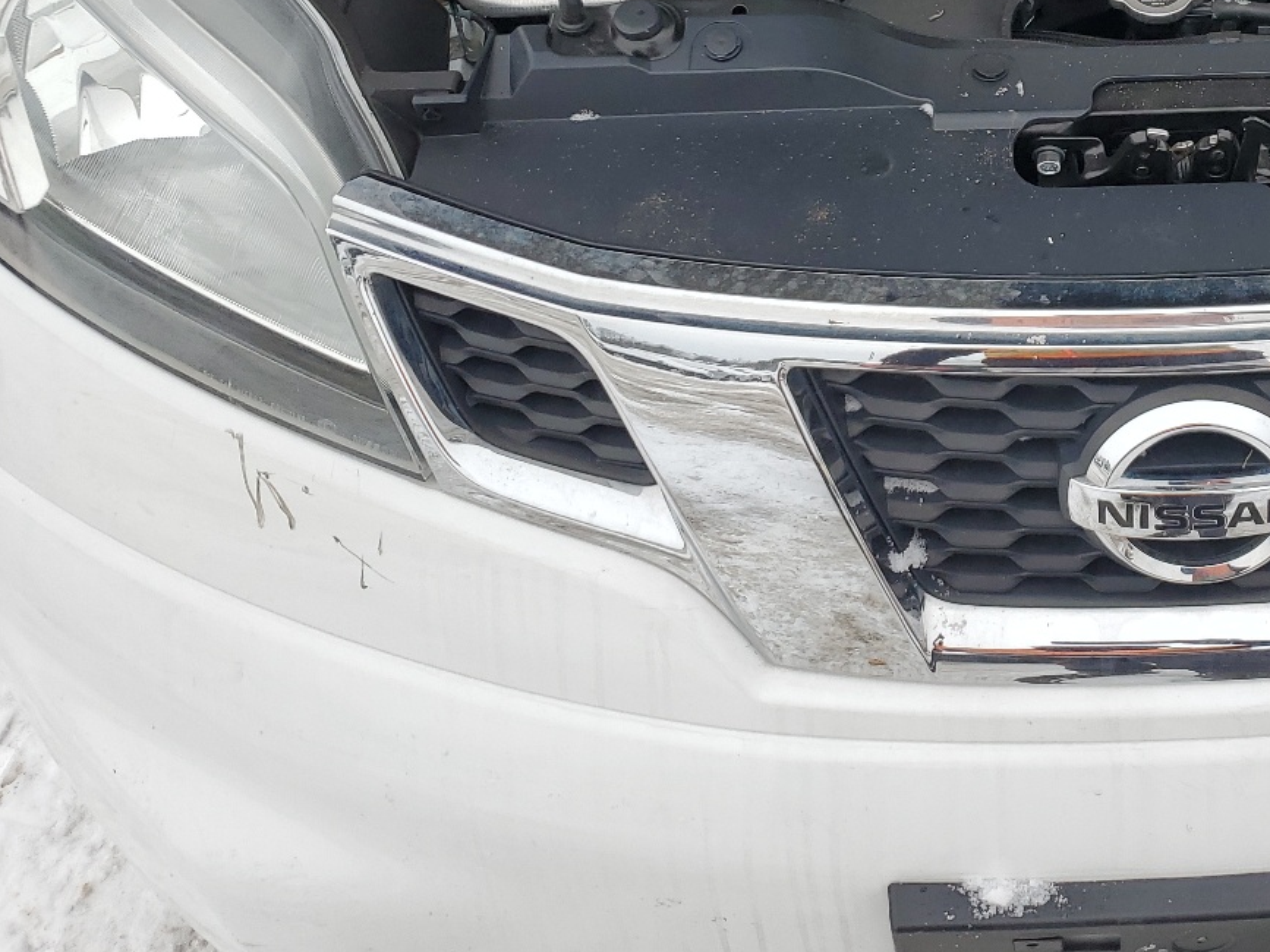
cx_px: 1119
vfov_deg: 29.3
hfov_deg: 37.3
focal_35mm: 48
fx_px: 1761
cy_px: 145
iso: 50
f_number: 1.5
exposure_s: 1/909
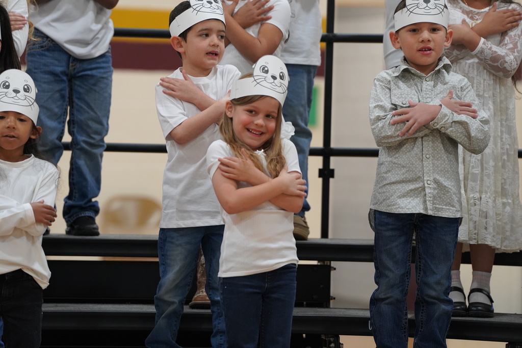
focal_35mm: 200
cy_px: 174
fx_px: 2900
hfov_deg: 10.3
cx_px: 261
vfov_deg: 6.9
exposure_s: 1/250
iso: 3200
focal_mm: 200
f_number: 4
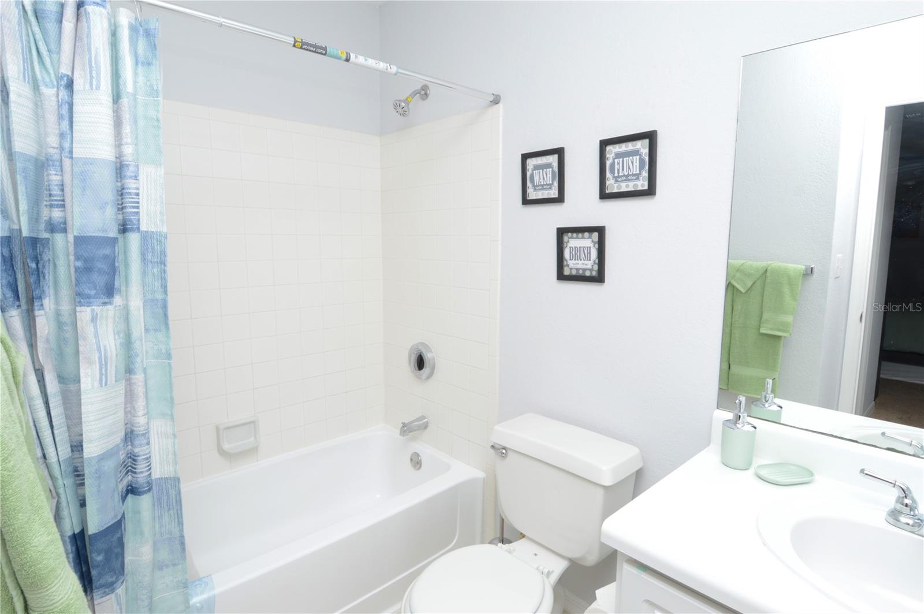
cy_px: 307
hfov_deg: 90.1
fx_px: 461
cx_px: 462
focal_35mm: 18
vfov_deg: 67.3
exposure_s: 1/100
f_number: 9
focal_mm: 12
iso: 200
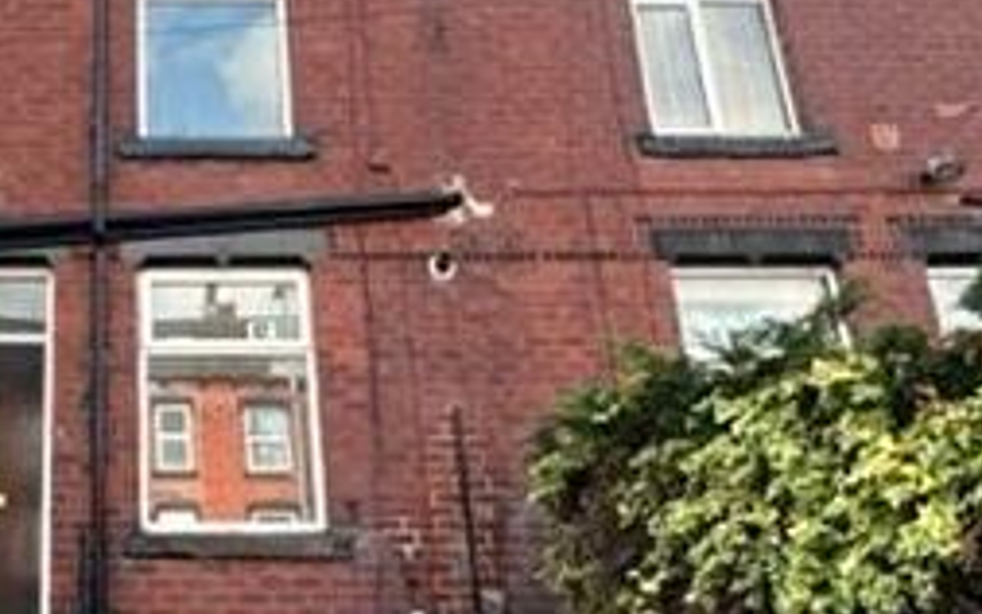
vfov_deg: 31.2
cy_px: 274
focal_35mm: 41
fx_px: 1097
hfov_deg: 44.3
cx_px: 113
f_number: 2.2
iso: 40
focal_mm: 2.22
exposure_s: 1/334
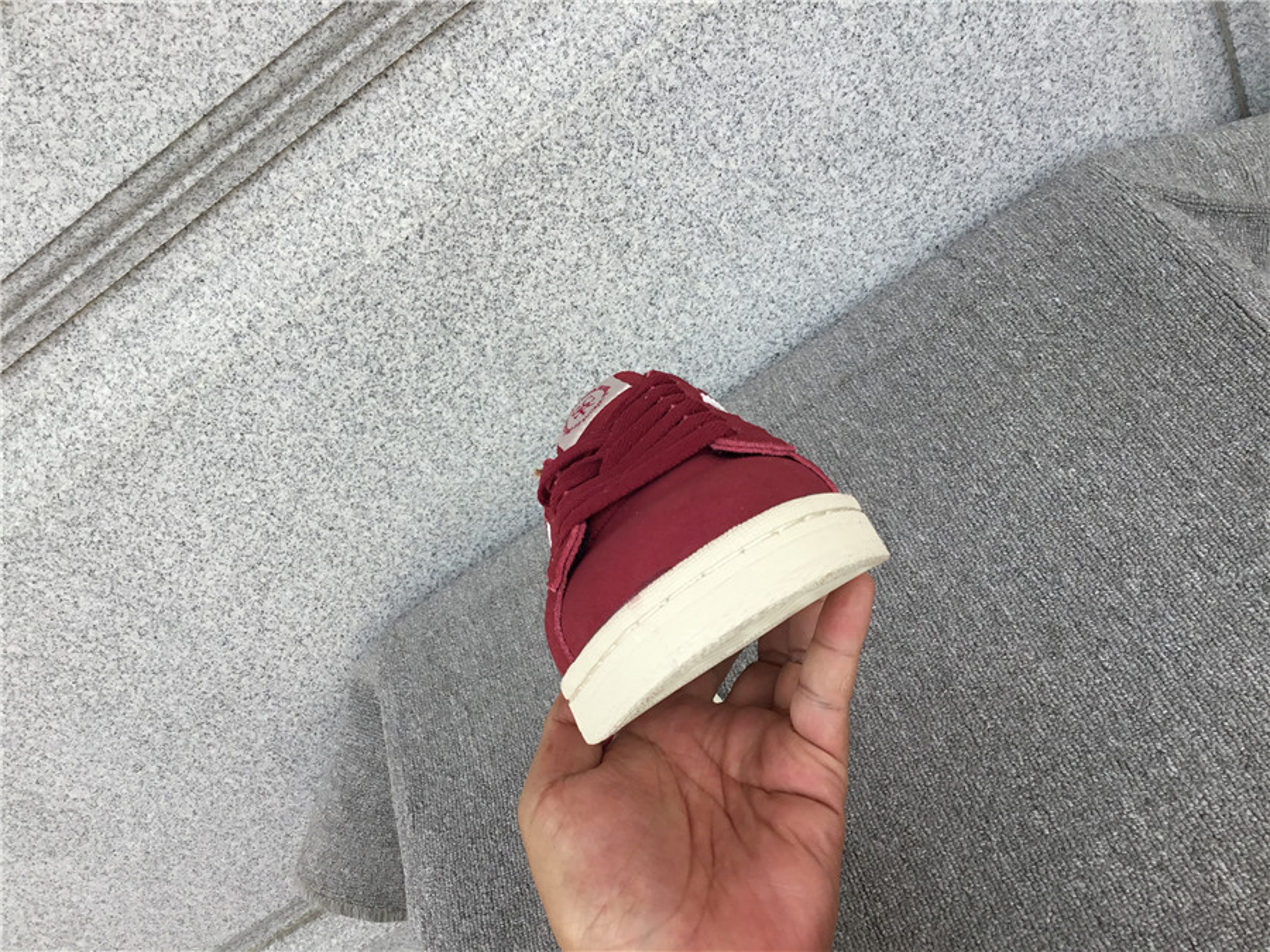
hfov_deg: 58.4
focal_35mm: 31
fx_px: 1137
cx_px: 635
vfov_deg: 45.4
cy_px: 476
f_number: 2.4
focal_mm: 3.3
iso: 25
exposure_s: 1/291
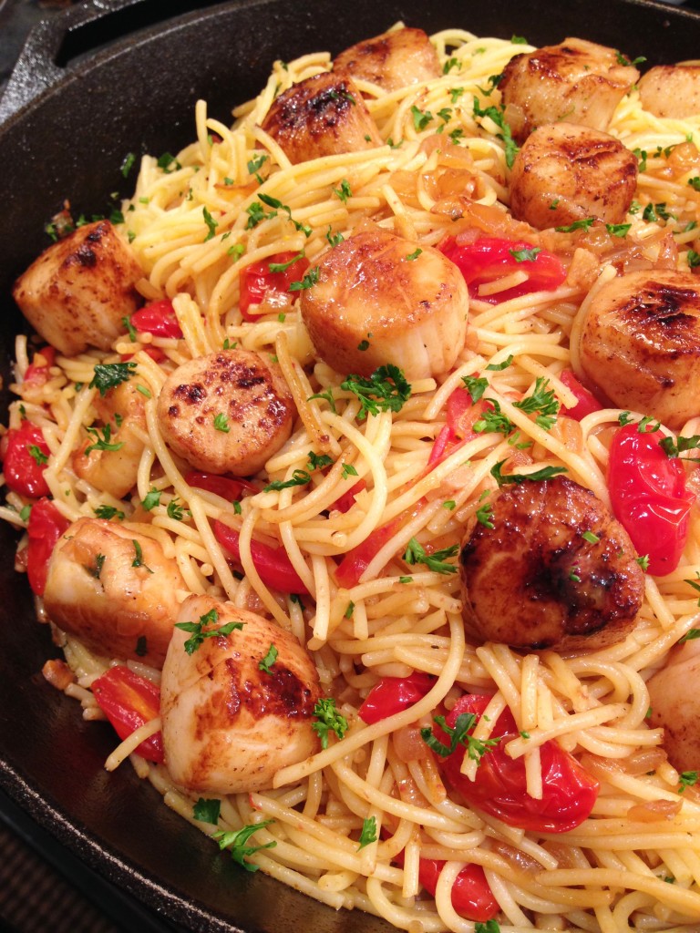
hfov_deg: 42.9
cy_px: 466
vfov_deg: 55.4
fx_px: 890
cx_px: 350
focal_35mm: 33
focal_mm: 4.12
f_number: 2.4
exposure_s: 1/20
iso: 80
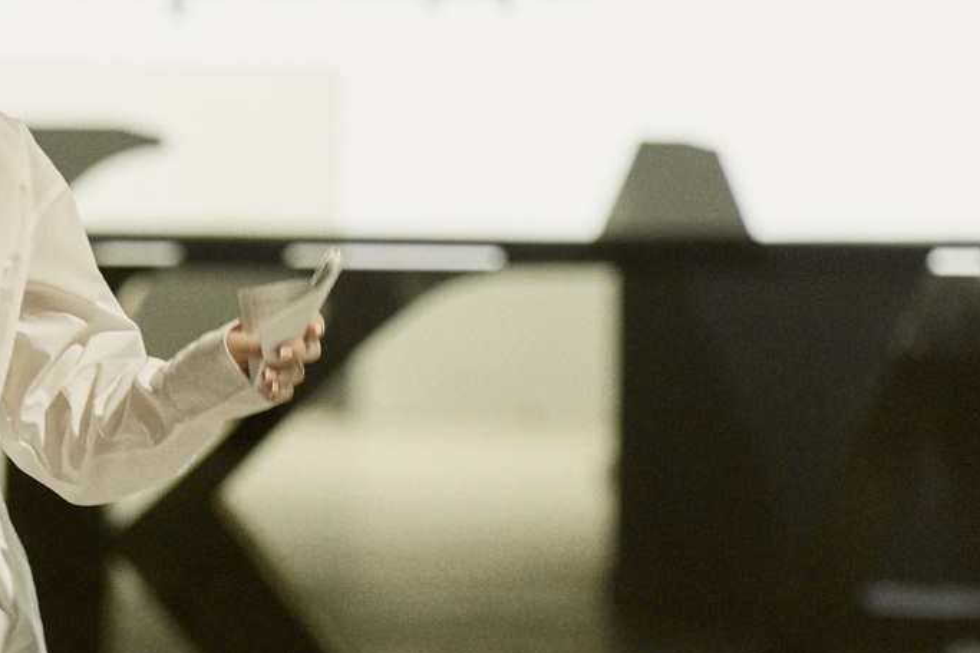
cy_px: 332
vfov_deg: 5.5
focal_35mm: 249
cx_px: 53
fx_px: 6776
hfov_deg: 8.2
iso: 1000
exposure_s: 1/80
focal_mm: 85
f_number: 1.8
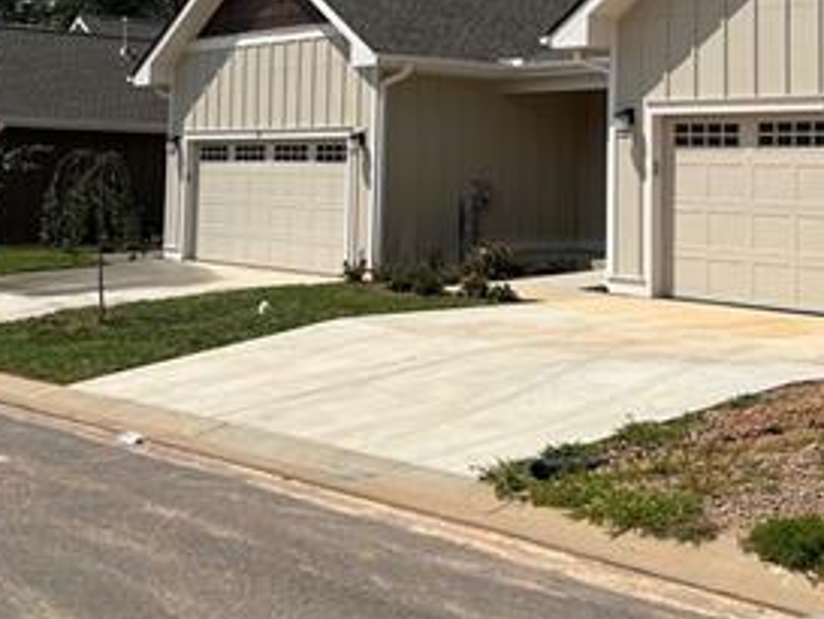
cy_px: 45
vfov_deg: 23.3
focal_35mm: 61
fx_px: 1453
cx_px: 344
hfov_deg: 31.6
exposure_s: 1/8696
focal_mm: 5.7
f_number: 1.5
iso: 50
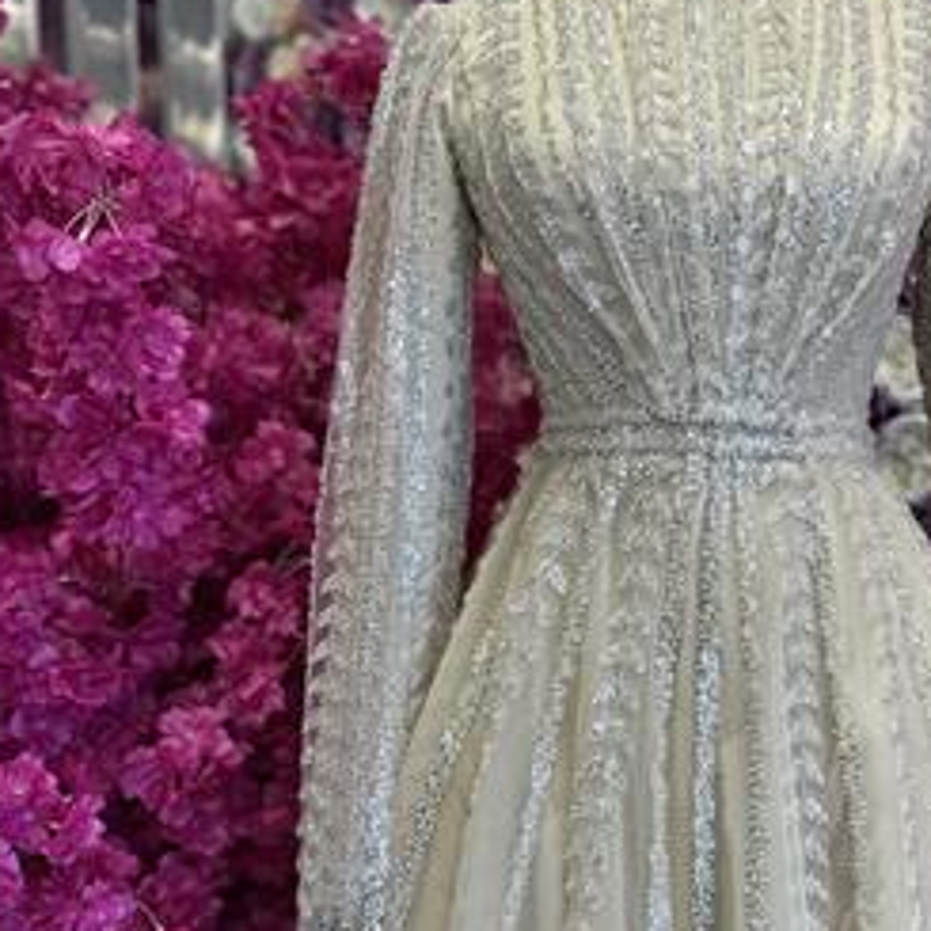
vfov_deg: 37.5
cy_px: 505
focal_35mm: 45
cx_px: 695
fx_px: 1369
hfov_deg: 36.7
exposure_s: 1/351
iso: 80
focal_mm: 6.86
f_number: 1.78
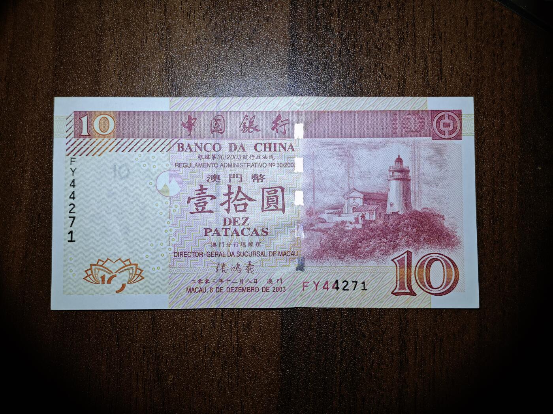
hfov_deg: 38.2
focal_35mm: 50
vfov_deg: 29.1
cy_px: 207
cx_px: 276
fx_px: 799
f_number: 1.63
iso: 500
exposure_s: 1/100
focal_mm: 5.85
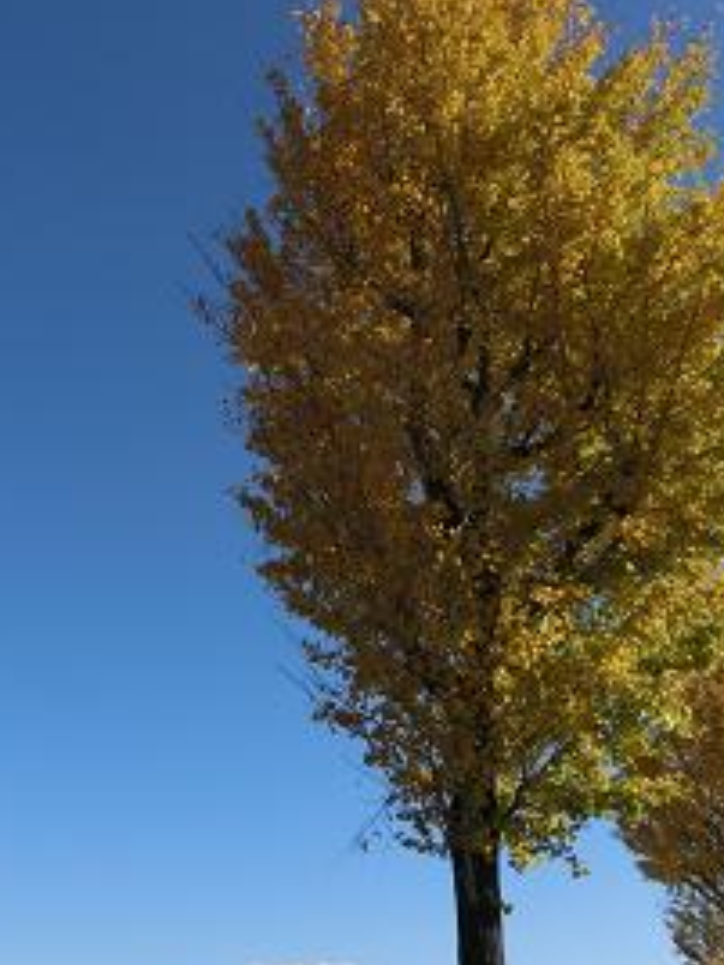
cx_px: 423
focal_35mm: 42
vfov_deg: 44.8
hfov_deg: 34.3
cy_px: 457
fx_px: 1171
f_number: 8
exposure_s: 1/250
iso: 80
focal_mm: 4.4
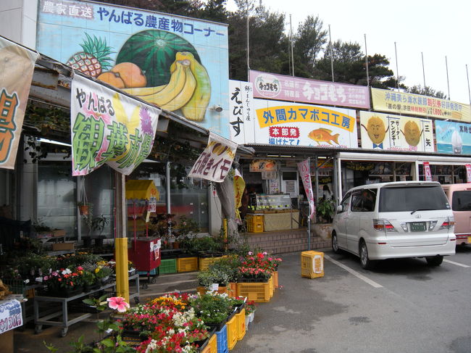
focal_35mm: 35
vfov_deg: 40.7
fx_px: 476
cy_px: 176
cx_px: 236
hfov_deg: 52.6
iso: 64
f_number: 3.8
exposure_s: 1/230
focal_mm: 5.9
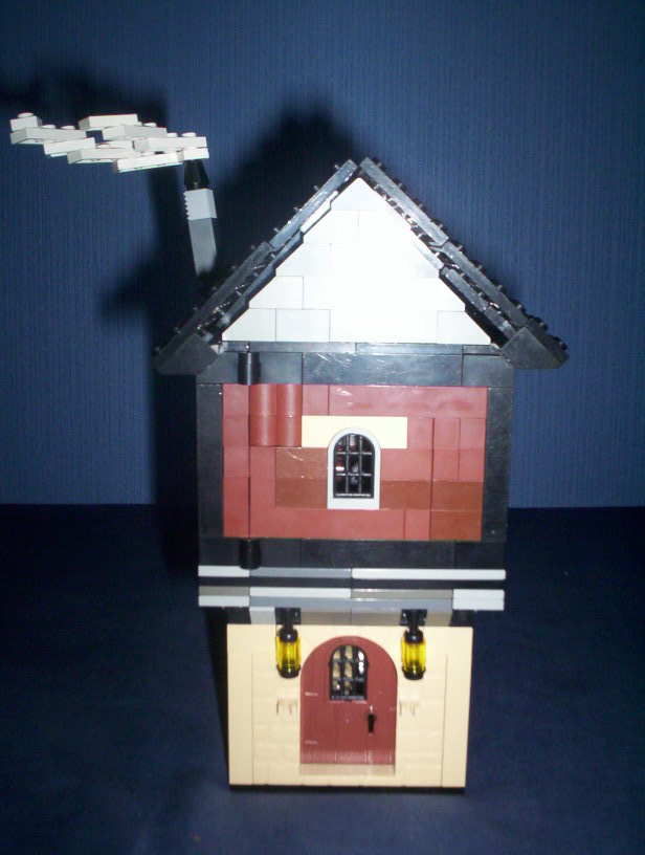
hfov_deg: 37.9
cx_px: 322
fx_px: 940
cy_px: 428
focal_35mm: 38
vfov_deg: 48.9
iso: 140
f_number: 4.5
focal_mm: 4.99
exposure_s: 1/60
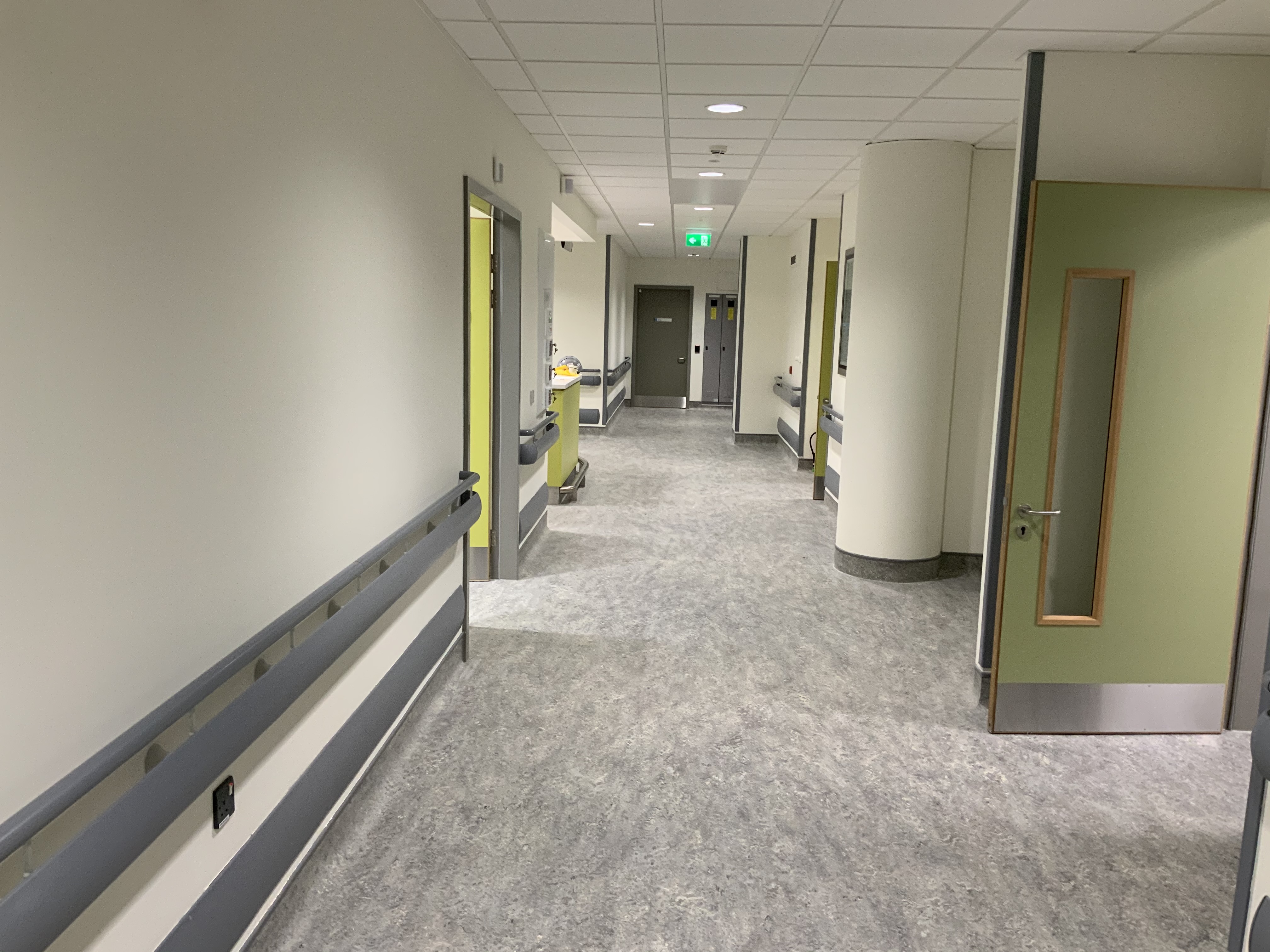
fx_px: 1064
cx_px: 635
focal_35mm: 29
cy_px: 476
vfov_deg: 48.2
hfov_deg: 61.7
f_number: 1.8
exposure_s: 1/56
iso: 80
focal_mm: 3
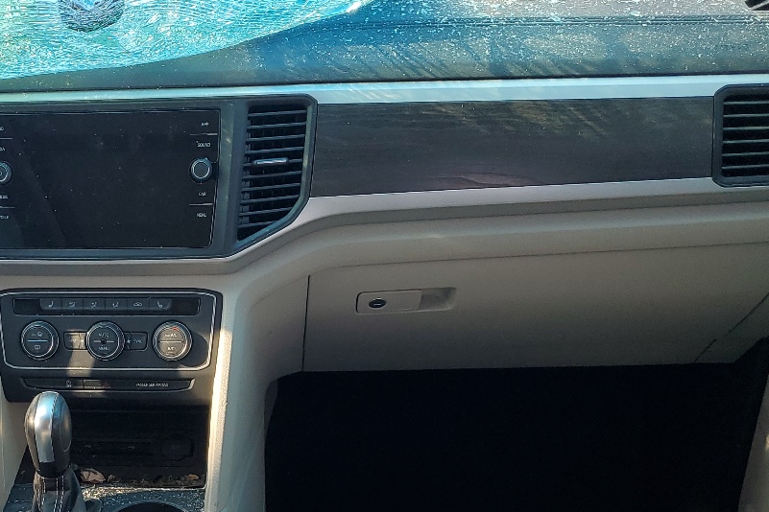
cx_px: 108
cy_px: 492
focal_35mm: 54
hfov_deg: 35.2
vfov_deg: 24.1
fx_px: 1153
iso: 50
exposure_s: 1/167
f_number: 1.5
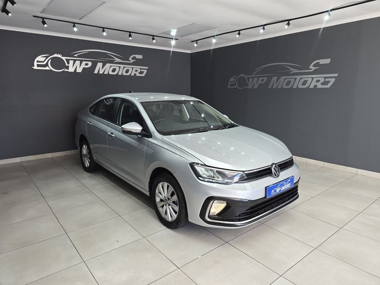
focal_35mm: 23
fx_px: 252
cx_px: 190
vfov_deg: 58.9
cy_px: 142
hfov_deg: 73.9
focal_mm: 6.3
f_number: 1.7
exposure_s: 1/100
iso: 40
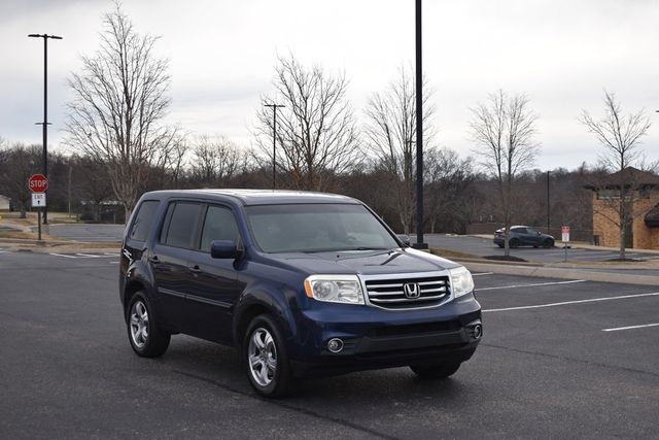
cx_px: 330
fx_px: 1044
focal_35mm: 57
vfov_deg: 23.8
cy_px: 220
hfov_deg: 35.0
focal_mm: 38
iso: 200
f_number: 6.3
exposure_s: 1/250
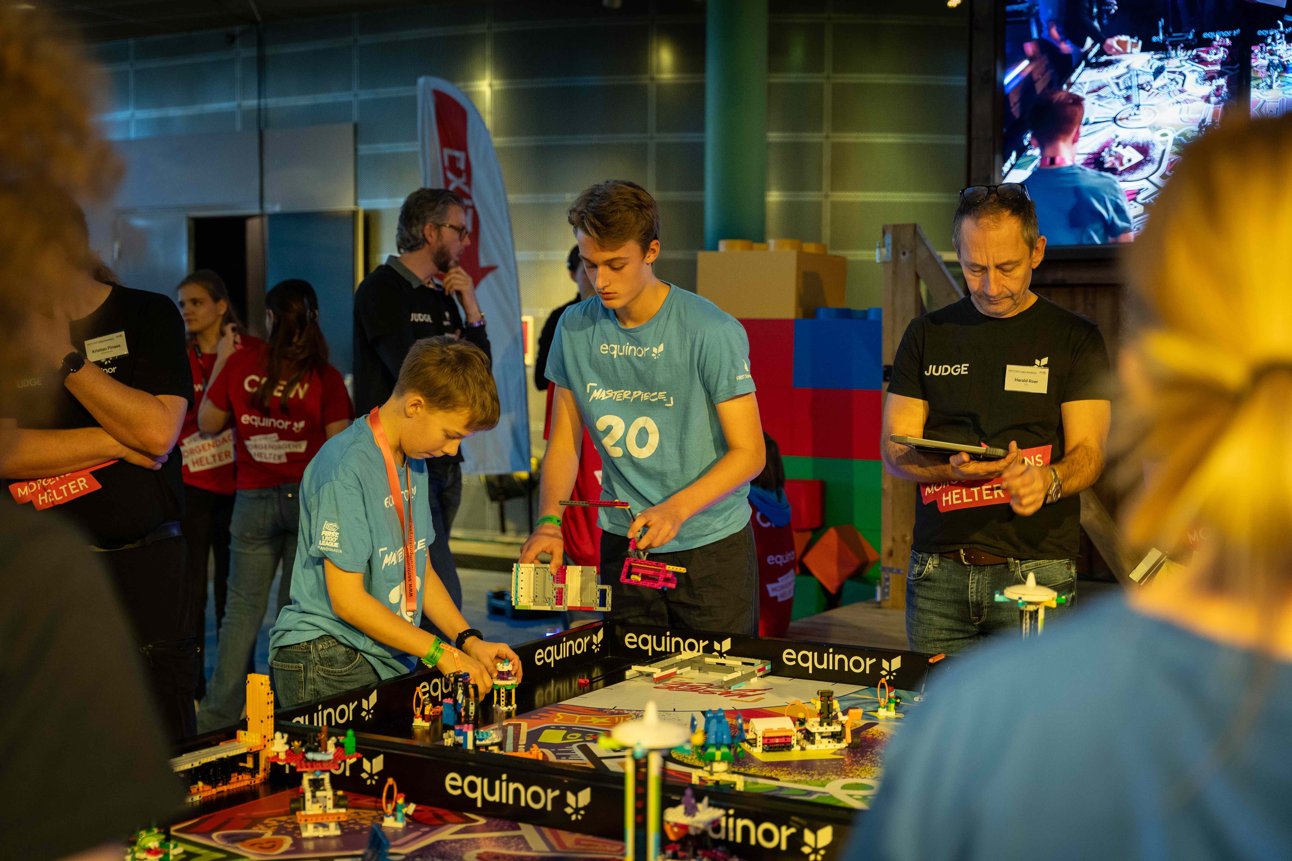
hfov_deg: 40.6
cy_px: 430
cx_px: 646
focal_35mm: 49
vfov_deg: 27.7
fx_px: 1748
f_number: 2.8
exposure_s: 1/160
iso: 2000
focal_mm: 48.7
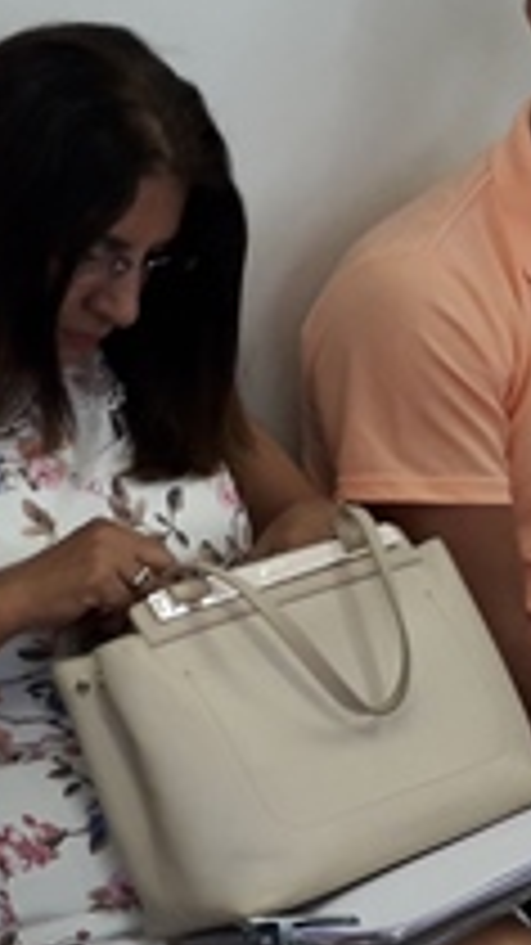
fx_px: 2330
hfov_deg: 11.3
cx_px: -644
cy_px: 297
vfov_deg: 22.8
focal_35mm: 93
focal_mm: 3.7
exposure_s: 1/40
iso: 64
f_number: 1.9
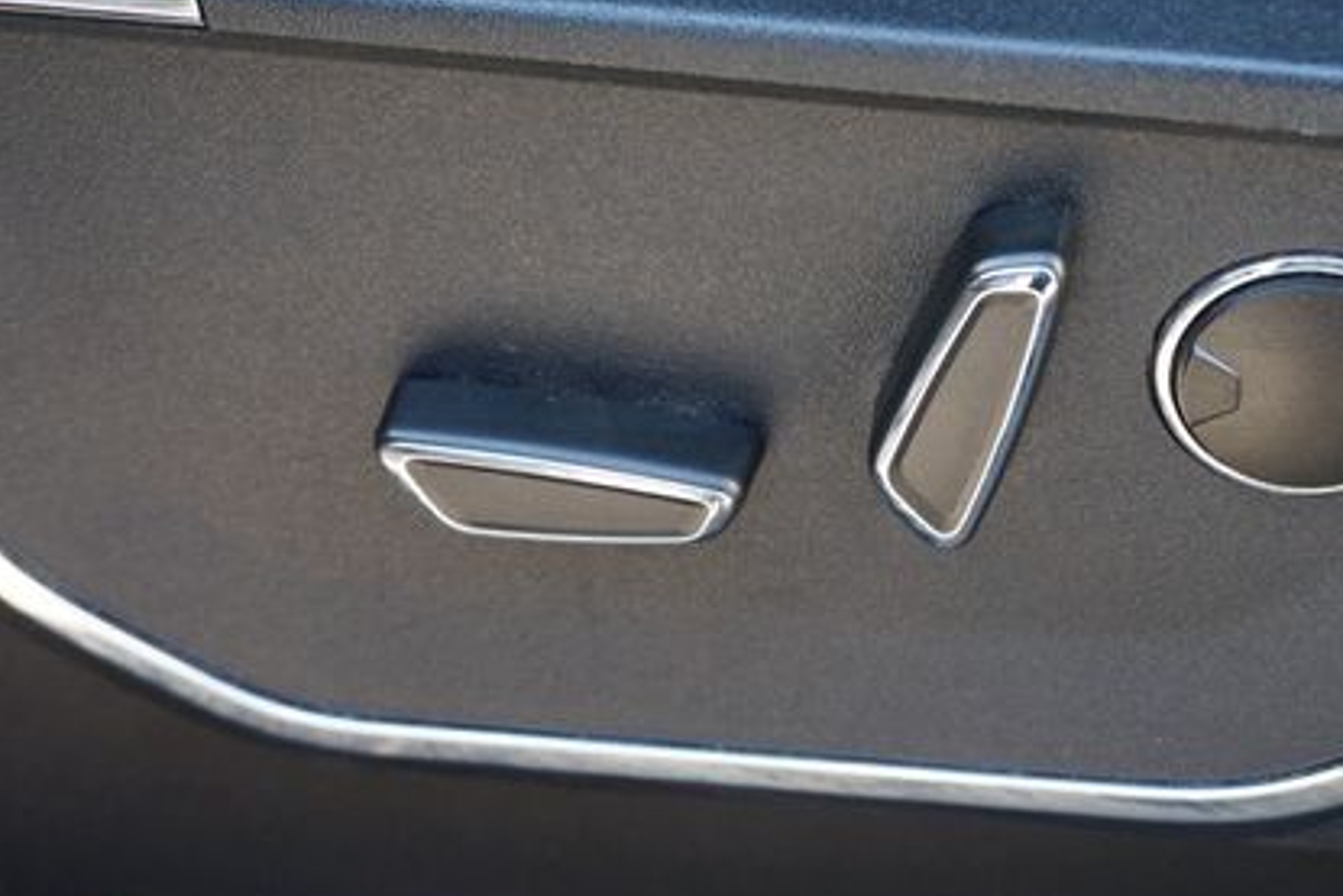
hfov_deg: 34.2
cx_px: 929
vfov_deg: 23.4
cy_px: 340
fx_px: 2156
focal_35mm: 58
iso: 320
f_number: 4.5
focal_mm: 25
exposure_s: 1/60
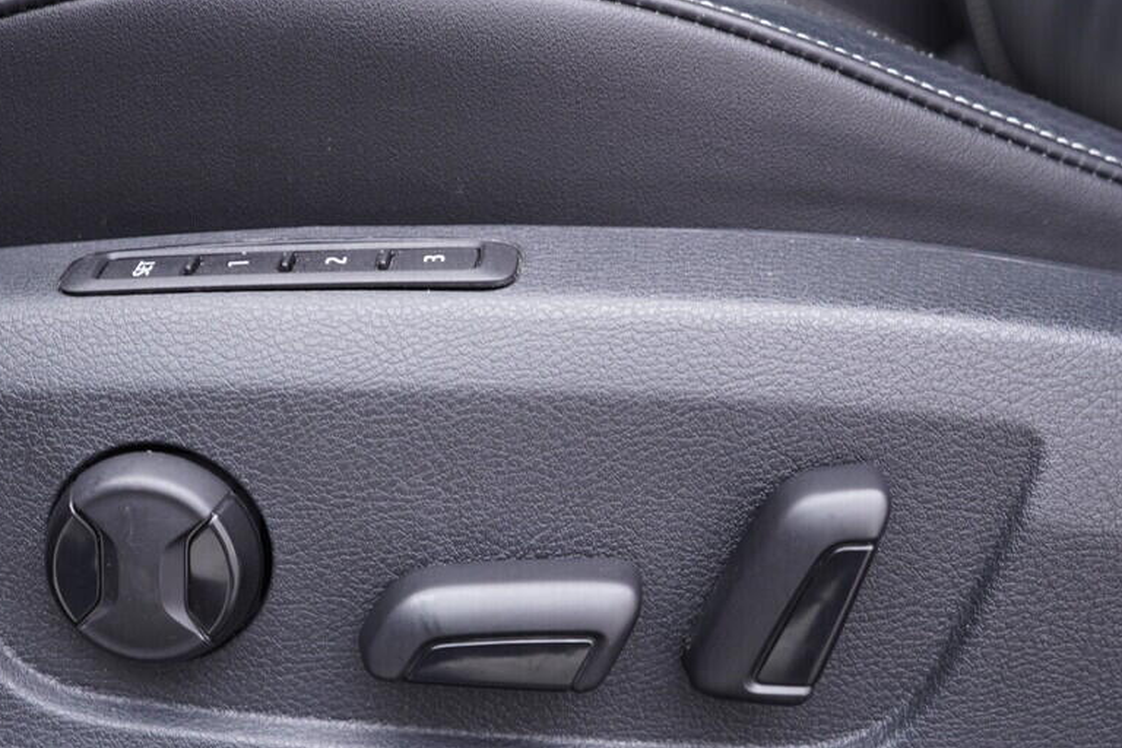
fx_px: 1496
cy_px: 492
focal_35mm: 48
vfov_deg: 27.9
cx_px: 446
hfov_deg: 40.9
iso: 320
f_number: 2.8
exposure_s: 1/40
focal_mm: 24
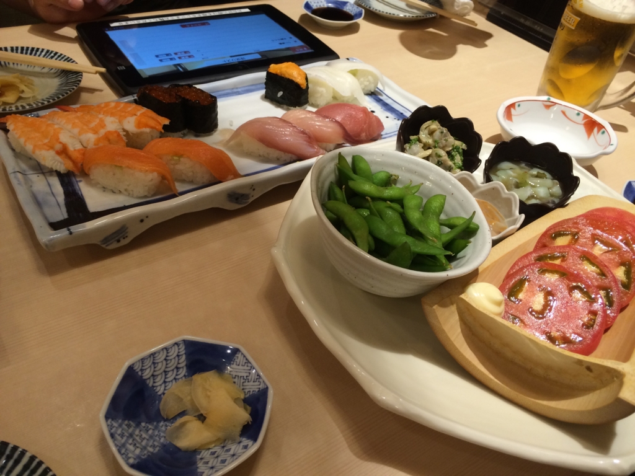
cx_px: 318
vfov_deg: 48.2
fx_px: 532
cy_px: 238
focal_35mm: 29
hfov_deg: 61.7
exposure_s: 1/33
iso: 64
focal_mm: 4.15
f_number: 2.2
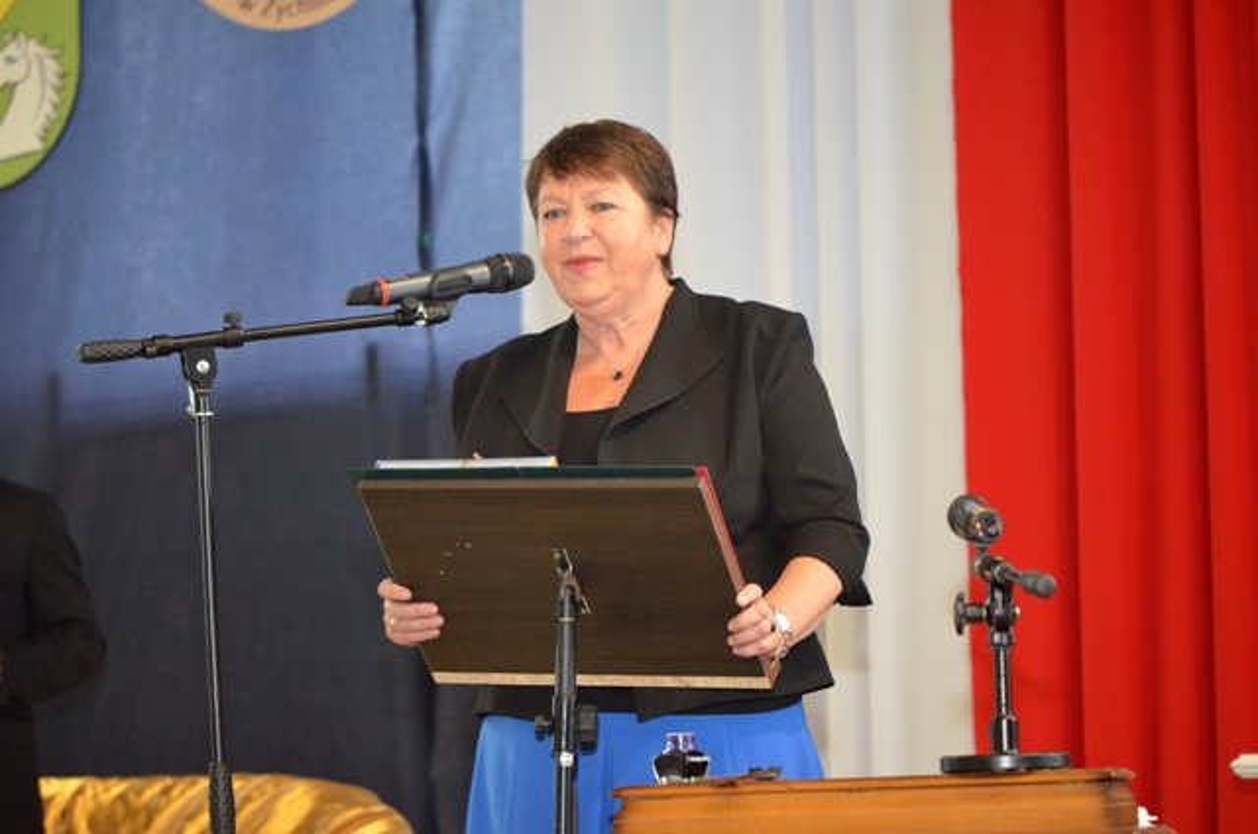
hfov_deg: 16.1
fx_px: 4447
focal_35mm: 128
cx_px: 629
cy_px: 417
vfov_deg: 10.7
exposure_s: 1/60
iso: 3200
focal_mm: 85
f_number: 4
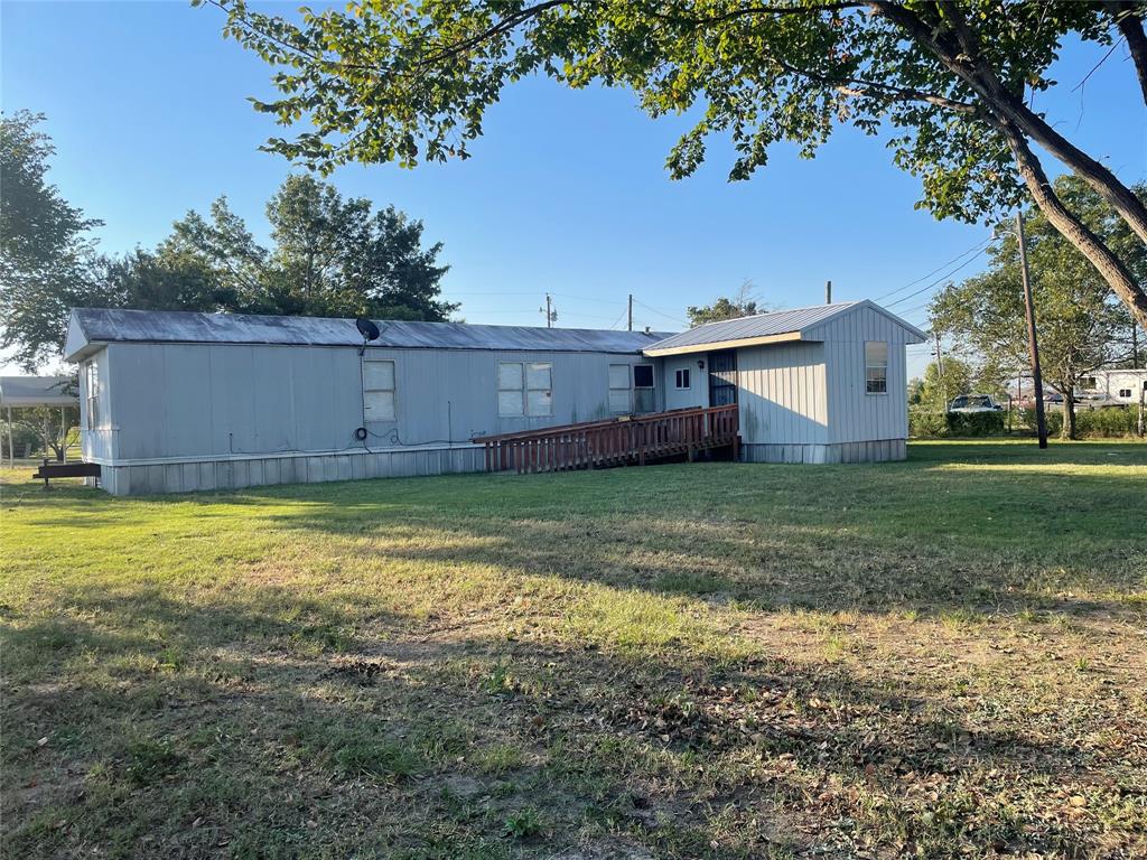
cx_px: 574
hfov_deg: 67.3
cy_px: 430
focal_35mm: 26
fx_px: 862
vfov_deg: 53.1
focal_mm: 4.2
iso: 32
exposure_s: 1/2132
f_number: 1.6
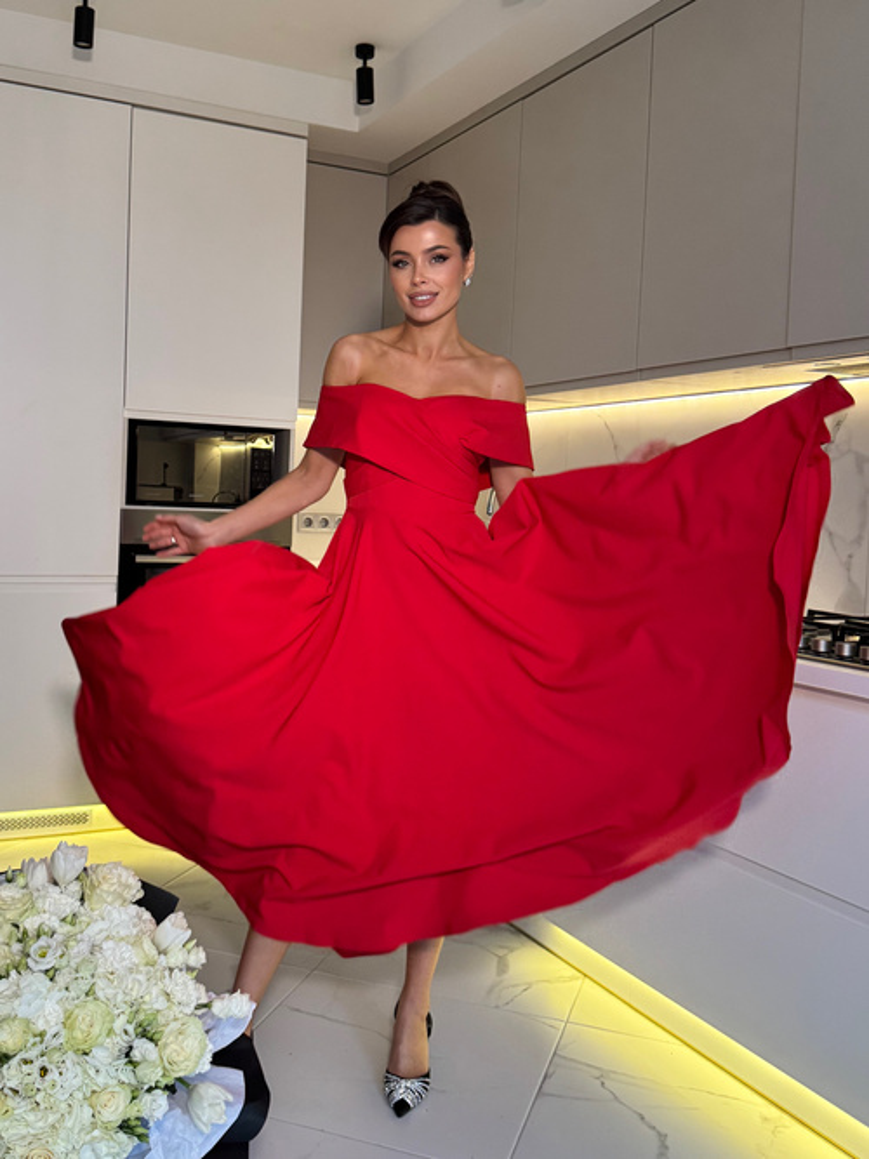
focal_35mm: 24
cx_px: 434
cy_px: 580
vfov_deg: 71.6
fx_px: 804
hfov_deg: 56.8
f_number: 1.78
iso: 200
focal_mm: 6.76
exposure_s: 1/117
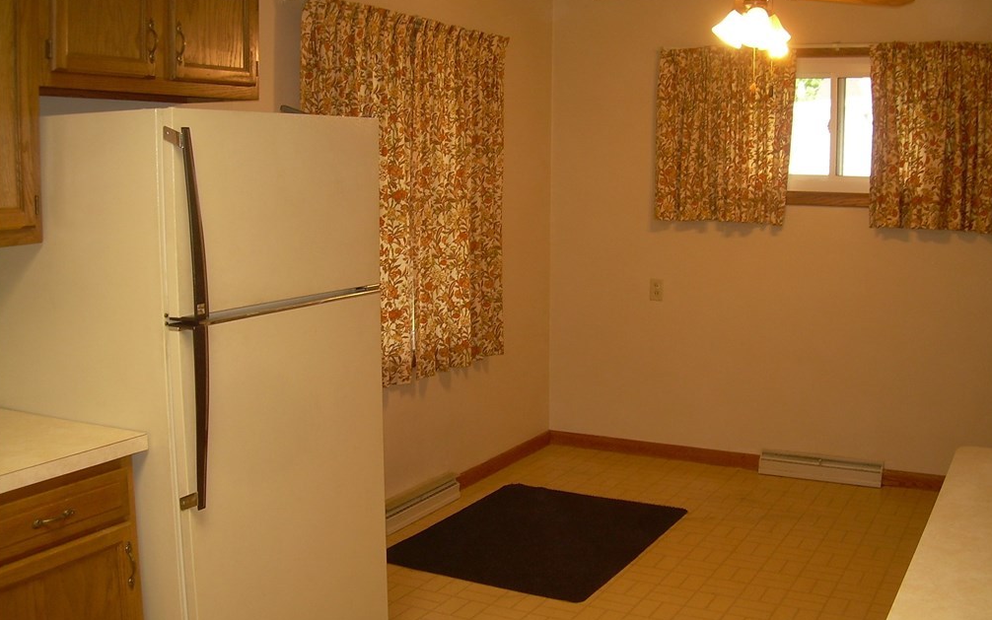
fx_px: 1109
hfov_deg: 48.2
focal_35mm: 41
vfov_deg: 31.3
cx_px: 498
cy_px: 293
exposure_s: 1/30
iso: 50
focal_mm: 6.3
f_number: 2.8
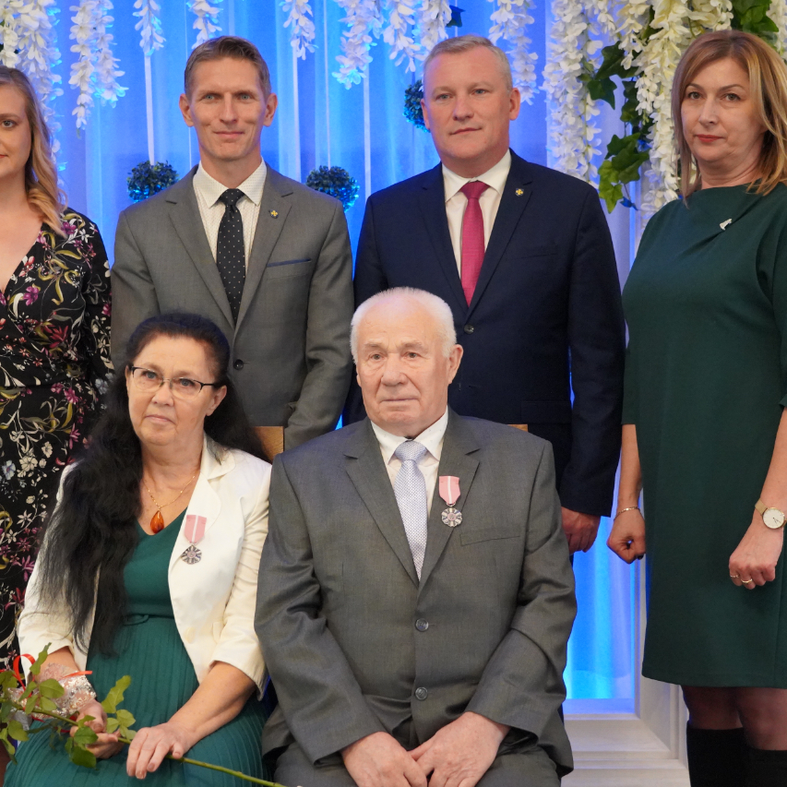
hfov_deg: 30.0
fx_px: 1466
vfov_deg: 30.0
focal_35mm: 57
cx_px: 364
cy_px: 399
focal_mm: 44
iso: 10000
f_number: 4
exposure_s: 1/160
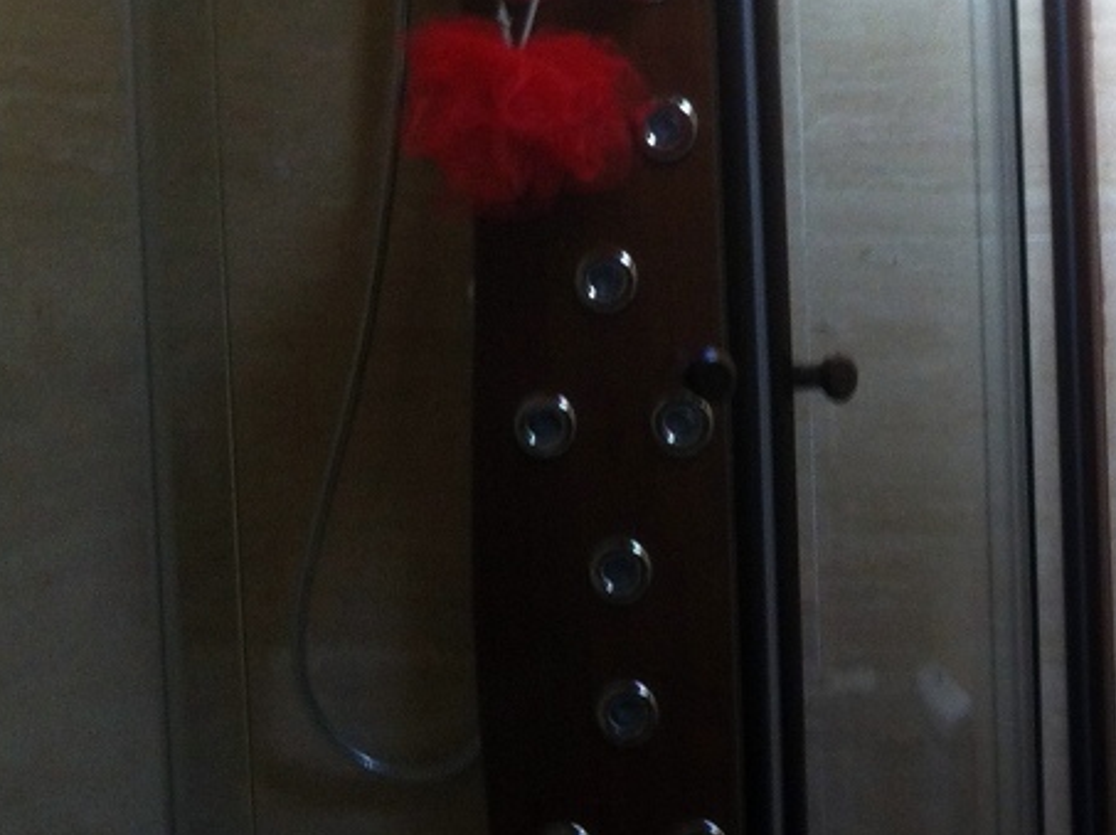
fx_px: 2996
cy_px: 527
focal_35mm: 93
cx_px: 1456
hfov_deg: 19.4
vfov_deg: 15.8
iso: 125
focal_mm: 3.85
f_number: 2.8
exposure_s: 1/15
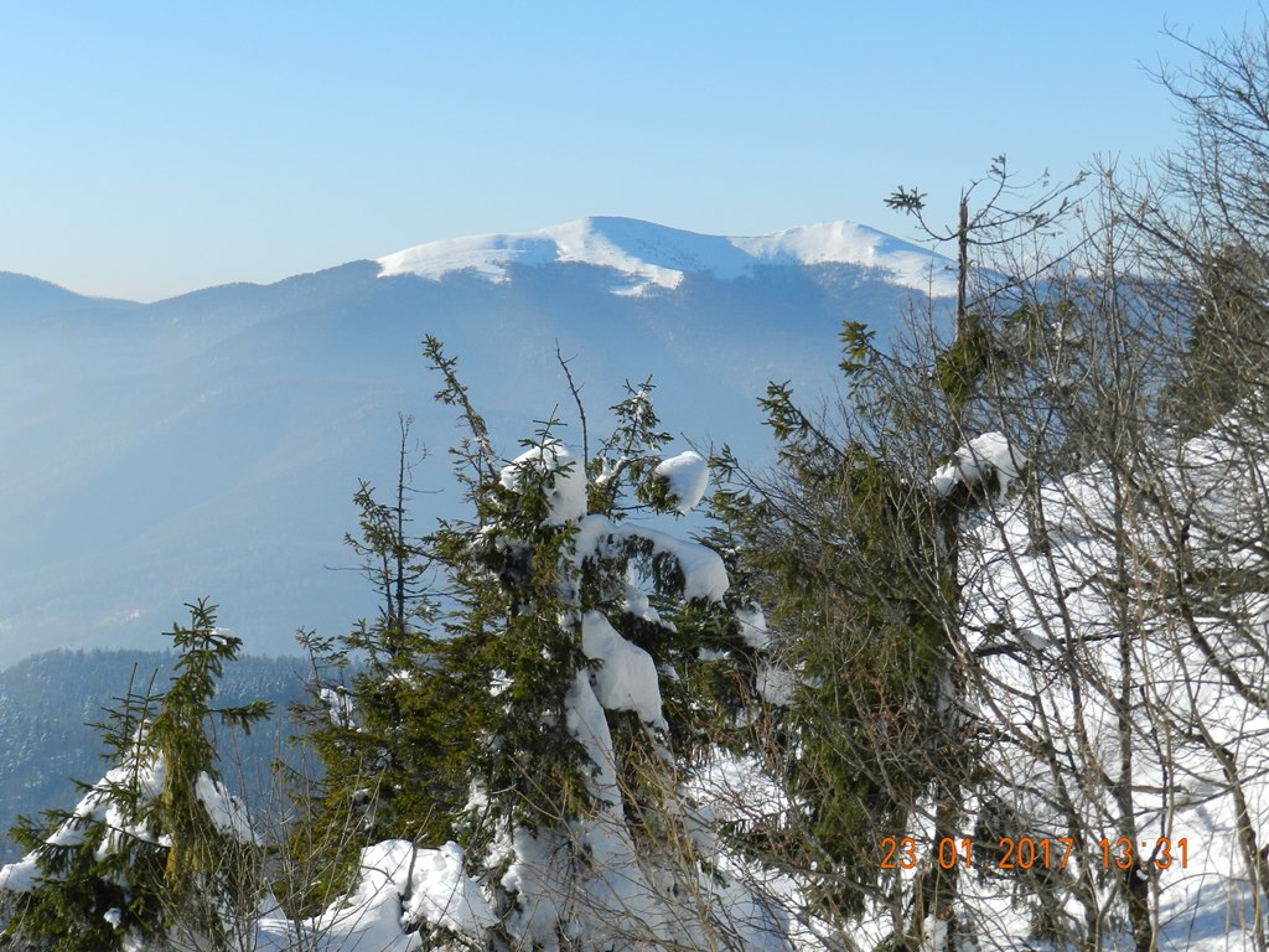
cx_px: 634
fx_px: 3079
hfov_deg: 23.3
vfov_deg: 17.6
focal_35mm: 84
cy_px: 476
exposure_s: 1/1250
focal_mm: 14.9
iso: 160
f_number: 4.4
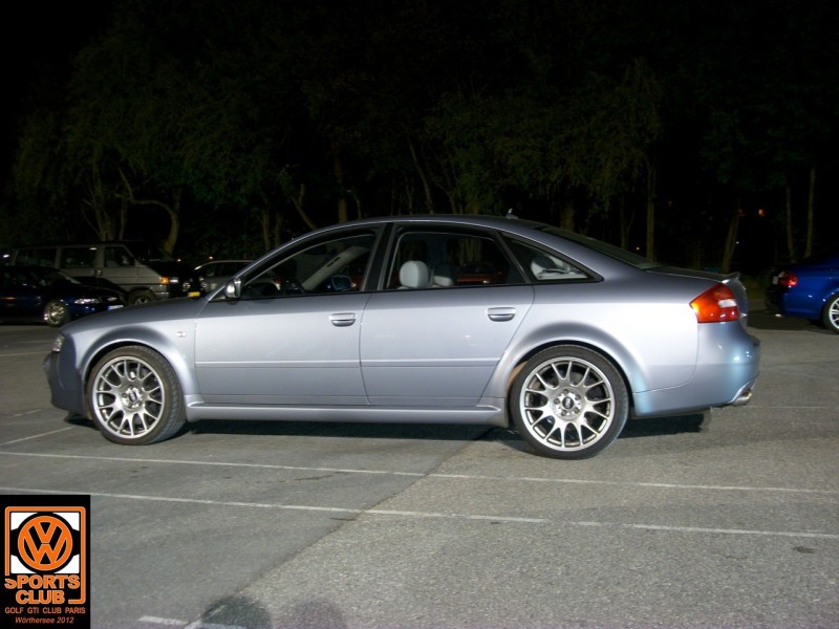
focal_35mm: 42
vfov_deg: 34.3
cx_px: 420
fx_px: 1018
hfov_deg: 44.8
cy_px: 314
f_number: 3.2
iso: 82
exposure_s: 1.1
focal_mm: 7.1
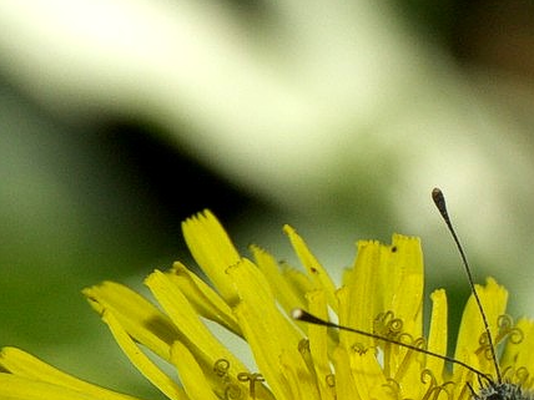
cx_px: 648
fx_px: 8608
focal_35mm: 558
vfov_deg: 2.7
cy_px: 486
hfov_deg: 3.5
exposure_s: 1/200
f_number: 6.3
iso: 100
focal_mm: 50.47
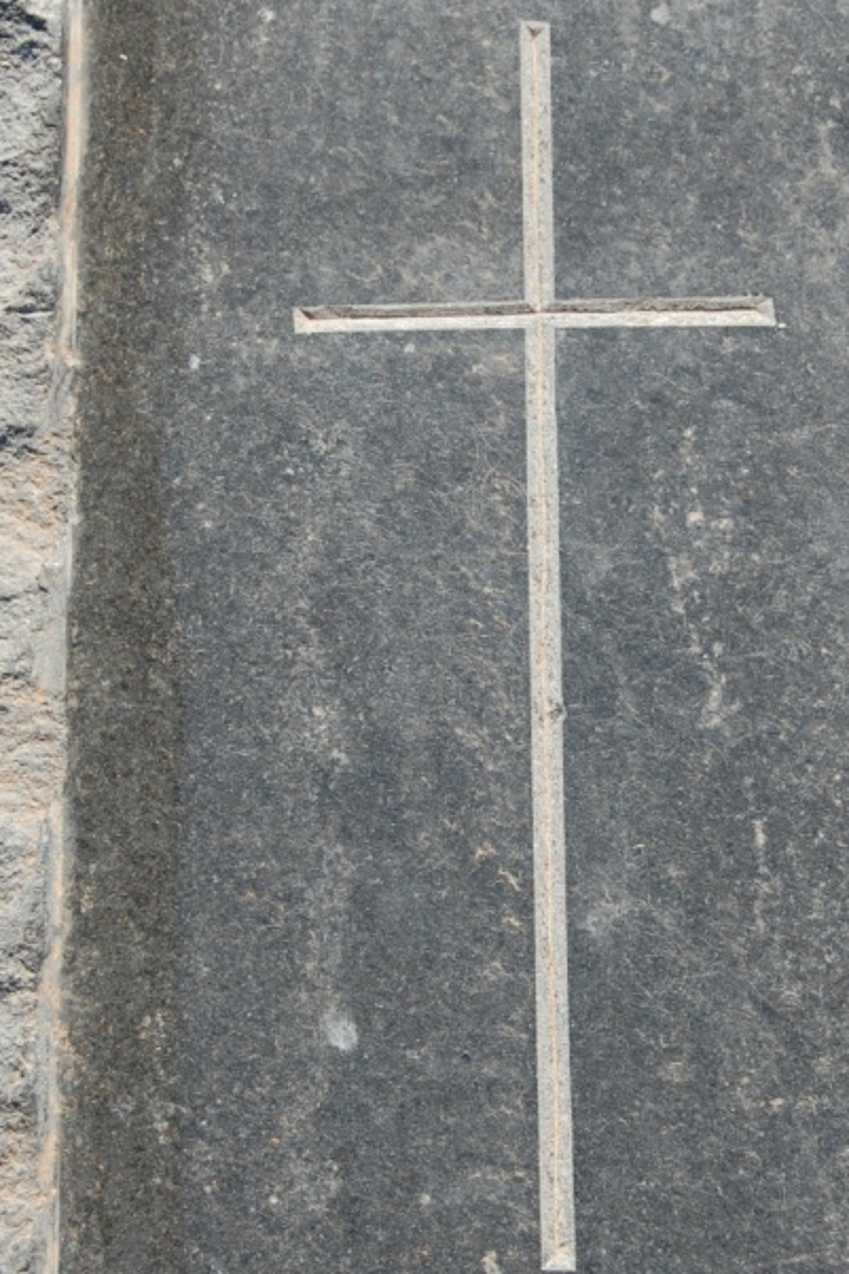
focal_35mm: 102
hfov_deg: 13.4
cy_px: 643
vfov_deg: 20.0
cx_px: 503
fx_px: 3610
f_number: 8
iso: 200
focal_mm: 40
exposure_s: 1/250
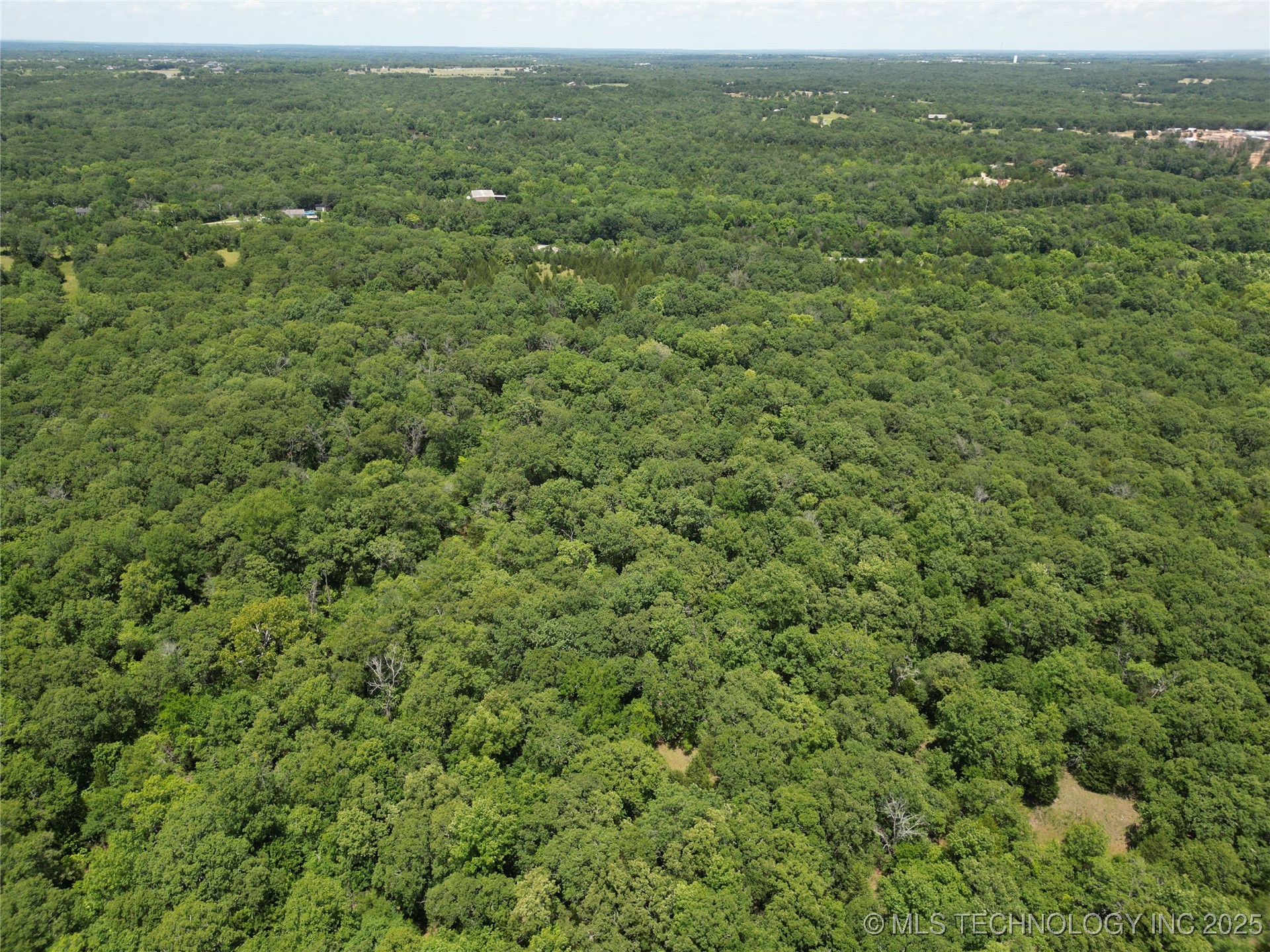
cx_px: 635
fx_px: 881
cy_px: 476
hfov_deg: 71.6
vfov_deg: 56.8
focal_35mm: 24
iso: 110
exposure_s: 1/1500
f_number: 1.7
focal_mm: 6.72
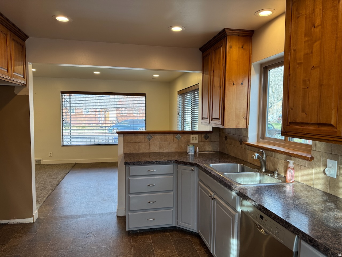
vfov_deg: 56.8
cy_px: 128
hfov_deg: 71.6
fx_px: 237
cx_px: 171
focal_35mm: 24
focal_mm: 6.76
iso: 100
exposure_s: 1/131
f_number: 1.78
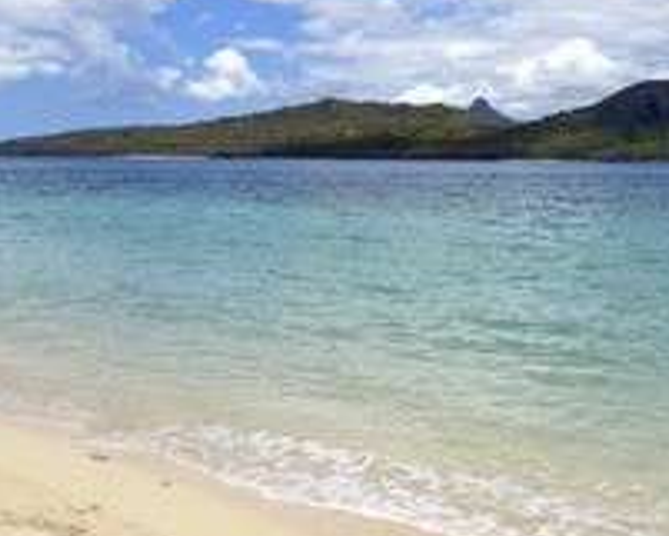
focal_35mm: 47
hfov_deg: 39.5
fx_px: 931
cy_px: 310
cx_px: 343
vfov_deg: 32.1
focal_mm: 24
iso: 200
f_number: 14
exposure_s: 1/320
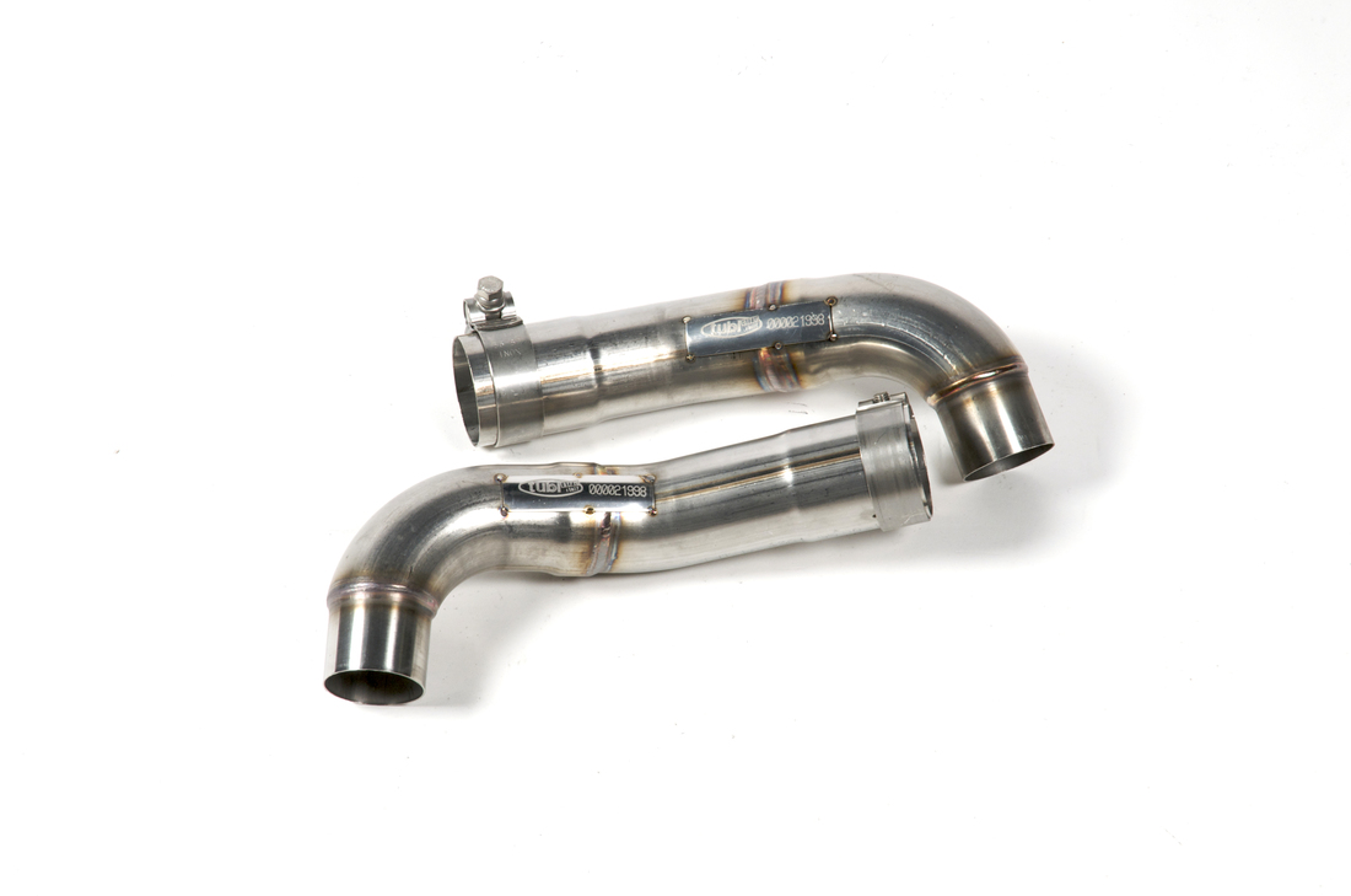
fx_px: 4776
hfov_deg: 16.1
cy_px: 448
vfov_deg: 10.7
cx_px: 676
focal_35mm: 128
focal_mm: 85
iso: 200
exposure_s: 1/125
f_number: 16
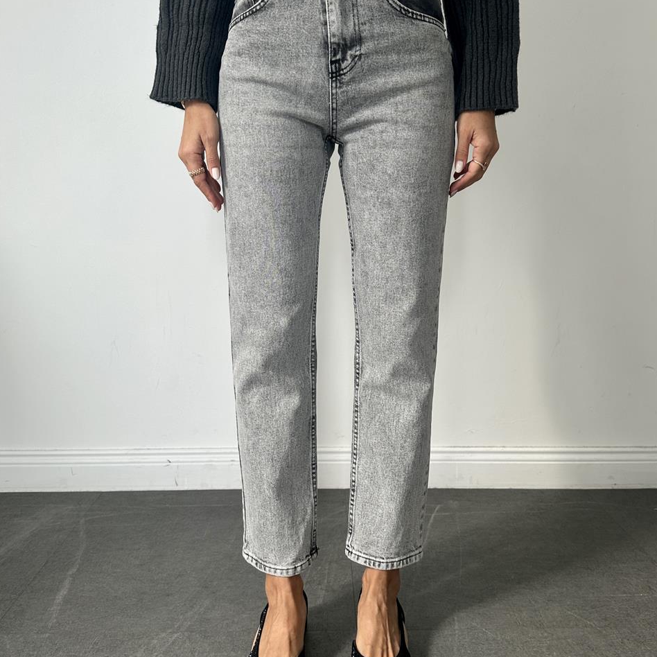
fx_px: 623
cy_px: 346
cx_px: 332
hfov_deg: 55.6
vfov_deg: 55.6
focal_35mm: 29
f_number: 1.78
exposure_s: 1/121
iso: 64
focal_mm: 6.86
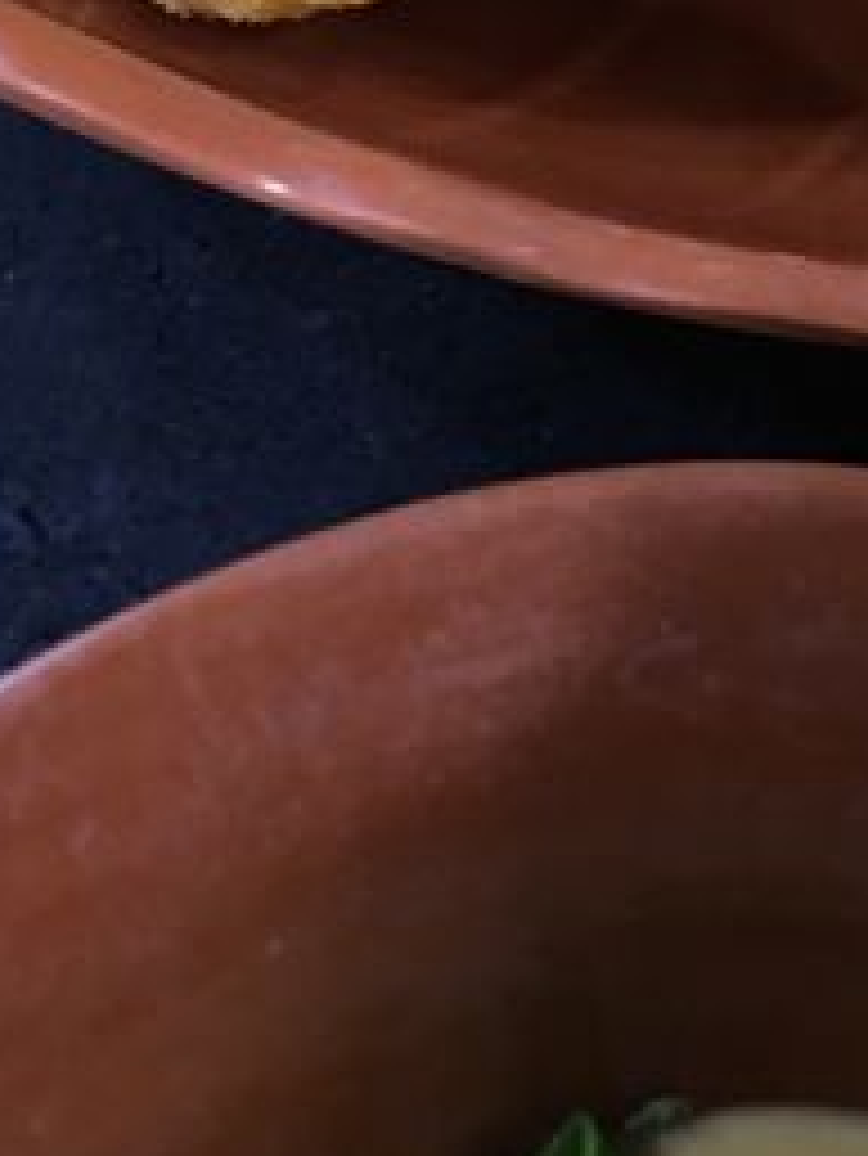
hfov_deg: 18.2
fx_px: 2639
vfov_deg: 22.0
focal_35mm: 79
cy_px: -378
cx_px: 870
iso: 80
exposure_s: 1/10
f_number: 2.2
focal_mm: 4.15
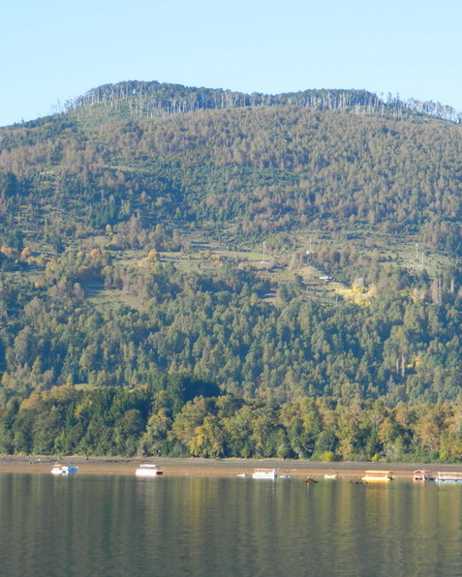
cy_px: 289
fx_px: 2307
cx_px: 268
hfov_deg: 11.4
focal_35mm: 135
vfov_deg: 14.3
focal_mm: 18.6
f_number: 4.5
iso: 80
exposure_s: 1/200
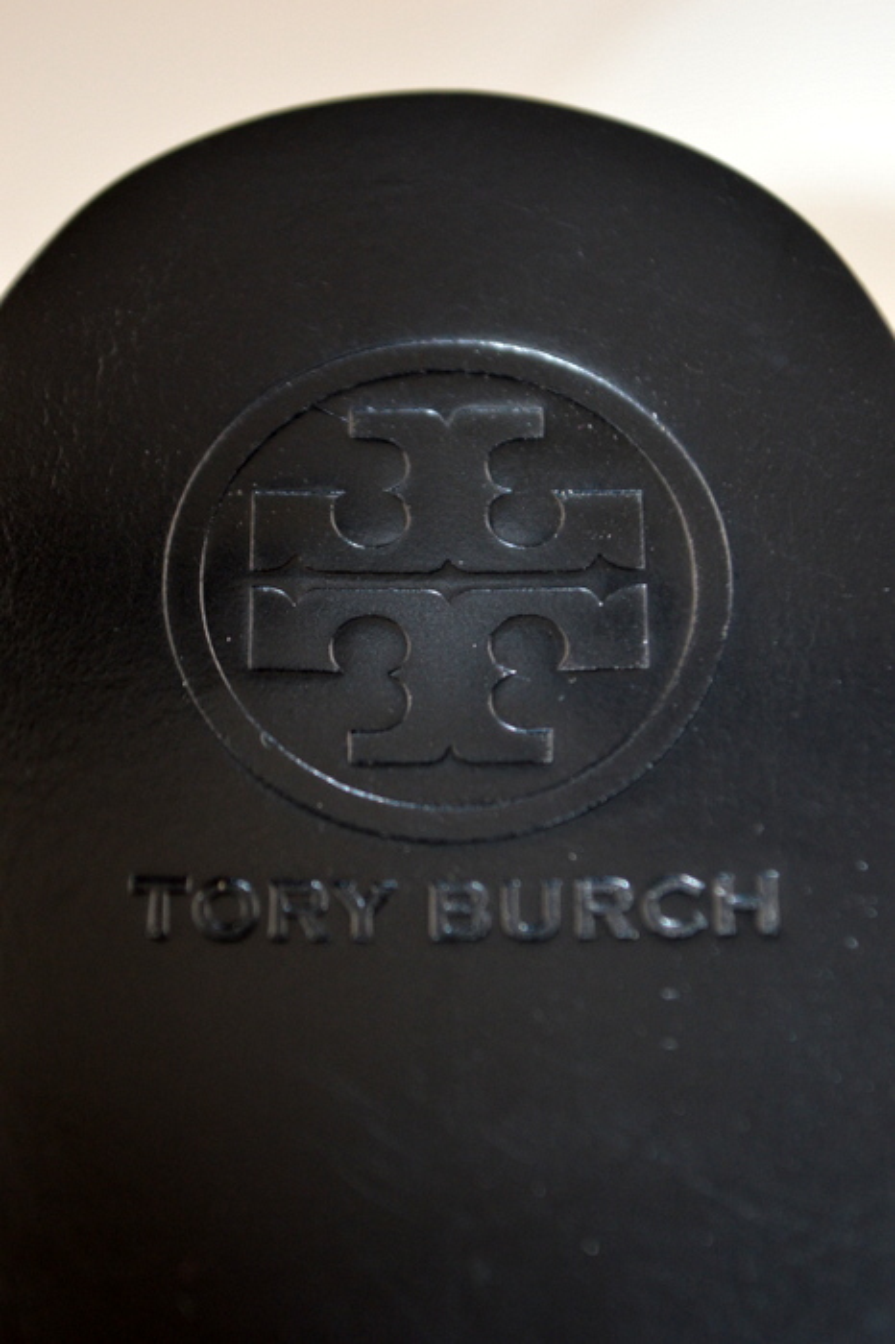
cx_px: 448
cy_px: 672
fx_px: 3079
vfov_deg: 24.6
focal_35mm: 82
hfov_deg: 16.5
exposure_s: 1/60
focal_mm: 55
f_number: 5.6
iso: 800
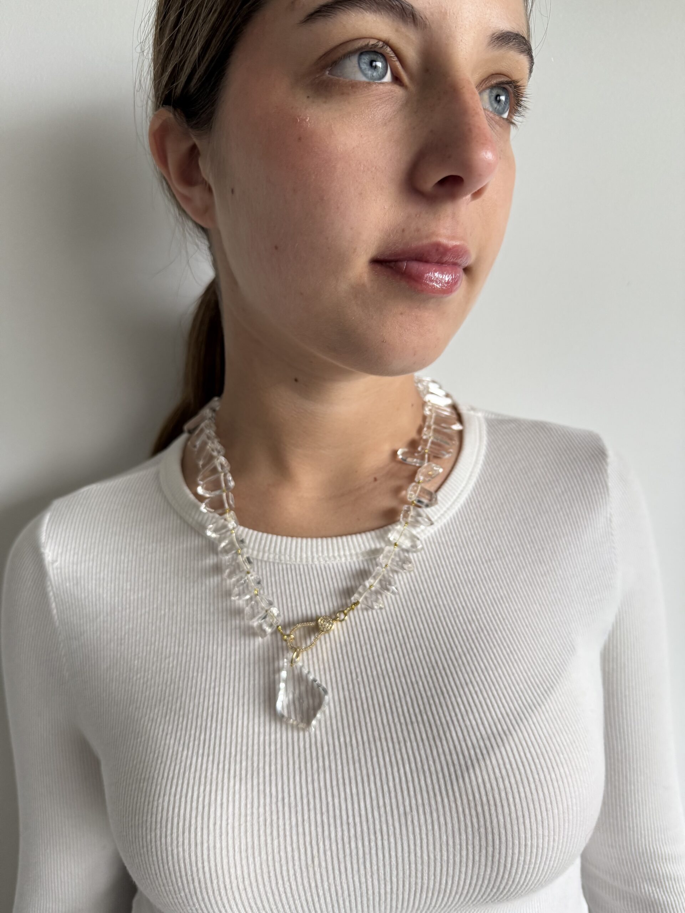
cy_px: 456
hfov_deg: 56.8
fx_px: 633
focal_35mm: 24
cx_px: 342
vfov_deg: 71.6
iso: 200
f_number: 1.78
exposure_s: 1/109
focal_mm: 6.76
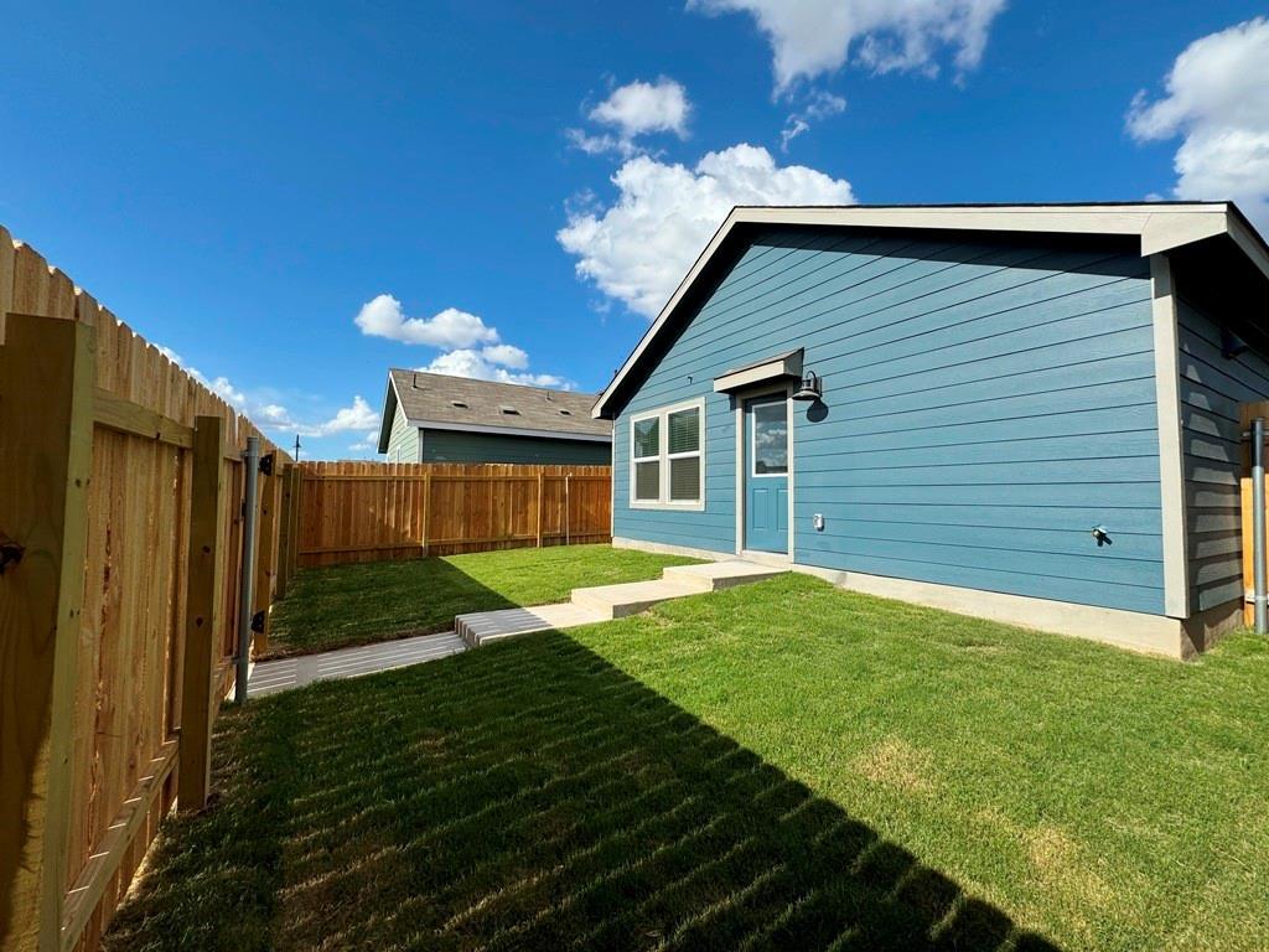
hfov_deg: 102.1
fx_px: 513
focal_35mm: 14
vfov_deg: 85.7
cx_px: 634
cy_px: 476
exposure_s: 1/2494
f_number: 2.2
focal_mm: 2.22
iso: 50
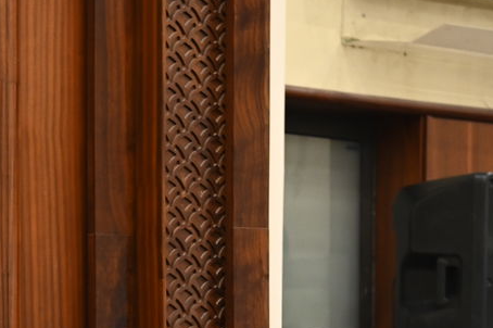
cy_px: 493
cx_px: -37
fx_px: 2449
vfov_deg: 7.5
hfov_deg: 11.3
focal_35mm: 179
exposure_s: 1/125
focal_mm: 58
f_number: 4.5
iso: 1600
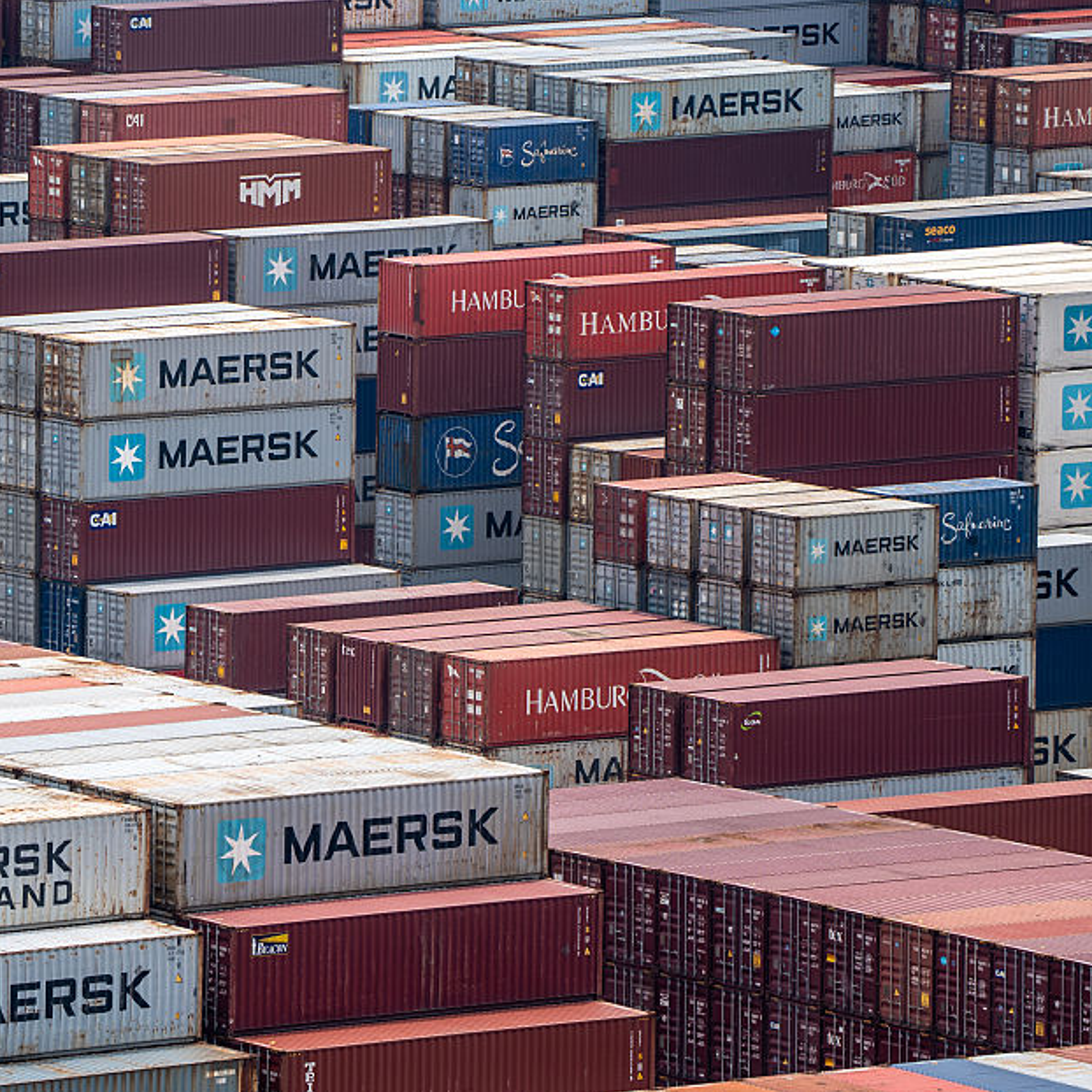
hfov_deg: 4.3
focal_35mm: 403
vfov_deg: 4.3
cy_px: 524
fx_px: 14383
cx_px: 263
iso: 100
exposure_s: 1/800
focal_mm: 288
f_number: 5.6
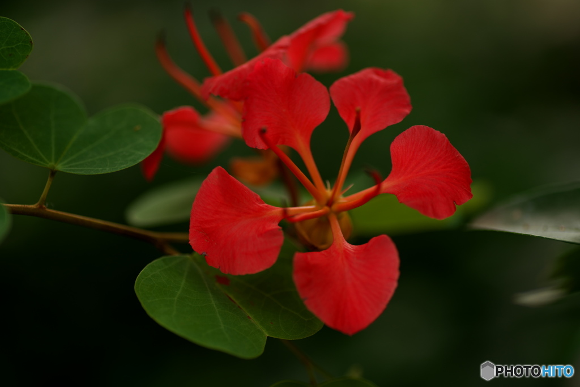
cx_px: 290
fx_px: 1450
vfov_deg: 15.2
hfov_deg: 22.6
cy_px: 194
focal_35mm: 90
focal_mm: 90
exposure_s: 1/100
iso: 220
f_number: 3.5
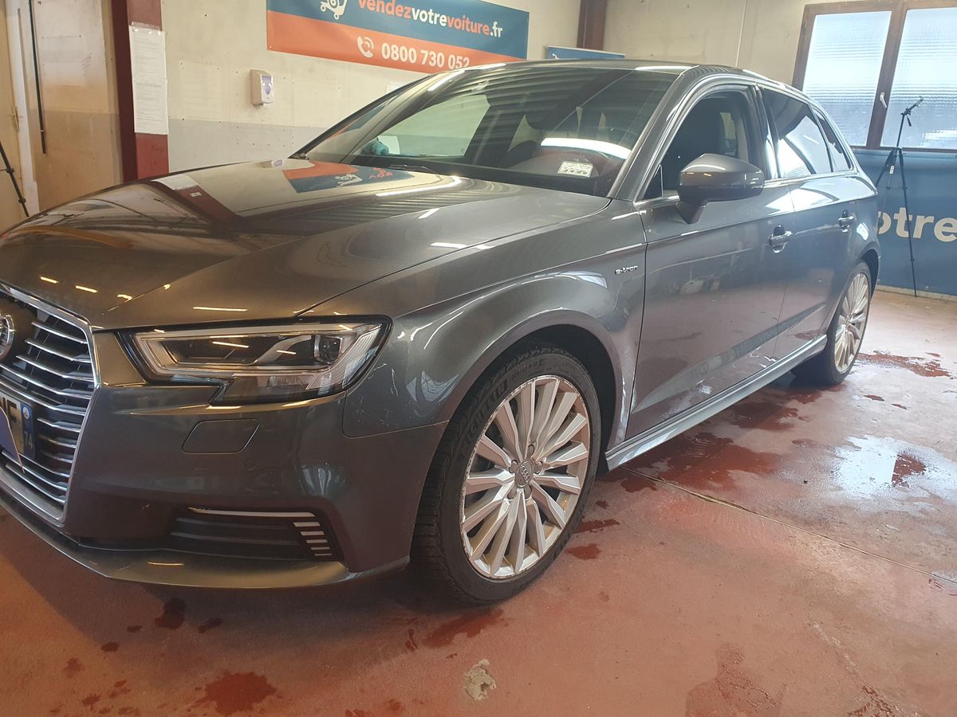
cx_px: 478
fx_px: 719
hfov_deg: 67.3
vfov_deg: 53.1
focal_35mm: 26
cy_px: 358
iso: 160
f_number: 2.4
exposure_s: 1/50
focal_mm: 4.32
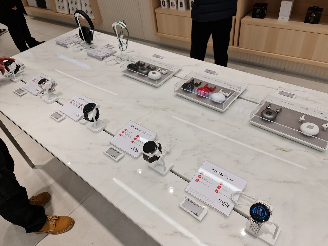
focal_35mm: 25
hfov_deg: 69.4
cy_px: 123
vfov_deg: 54.9
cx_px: 164
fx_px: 237
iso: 50
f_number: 1.8
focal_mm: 7
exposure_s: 1/108
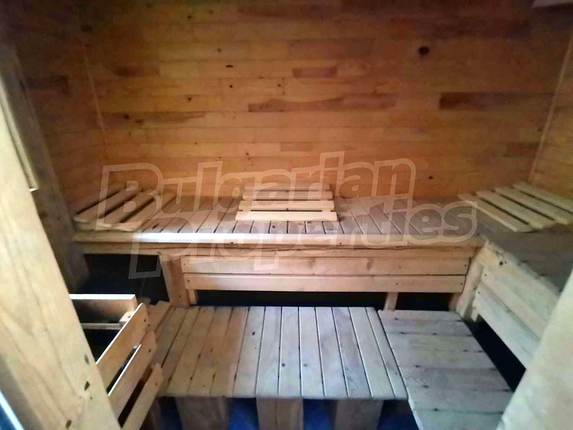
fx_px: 281
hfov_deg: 91.0
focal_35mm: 17
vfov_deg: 74.7
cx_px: 286
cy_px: 215
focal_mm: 2.23
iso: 3200
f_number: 2.2
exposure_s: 1/16.7
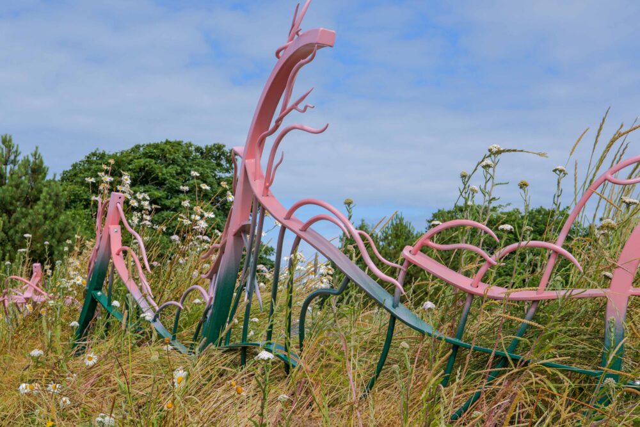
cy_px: 214
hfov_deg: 39.6
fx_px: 889
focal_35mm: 50
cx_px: 320
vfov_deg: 27.0
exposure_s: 1/125
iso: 250
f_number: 18
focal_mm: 50
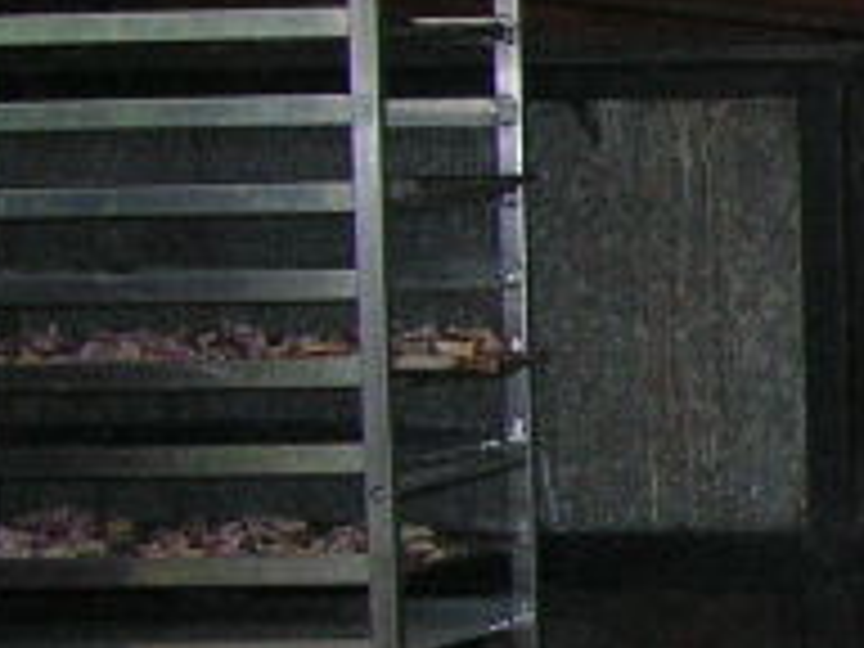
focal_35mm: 187
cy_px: 594
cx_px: 2133
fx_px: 4667
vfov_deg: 7.9
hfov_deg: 9.4
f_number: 2.8
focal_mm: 5.8
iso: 85
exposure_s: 1/60.1
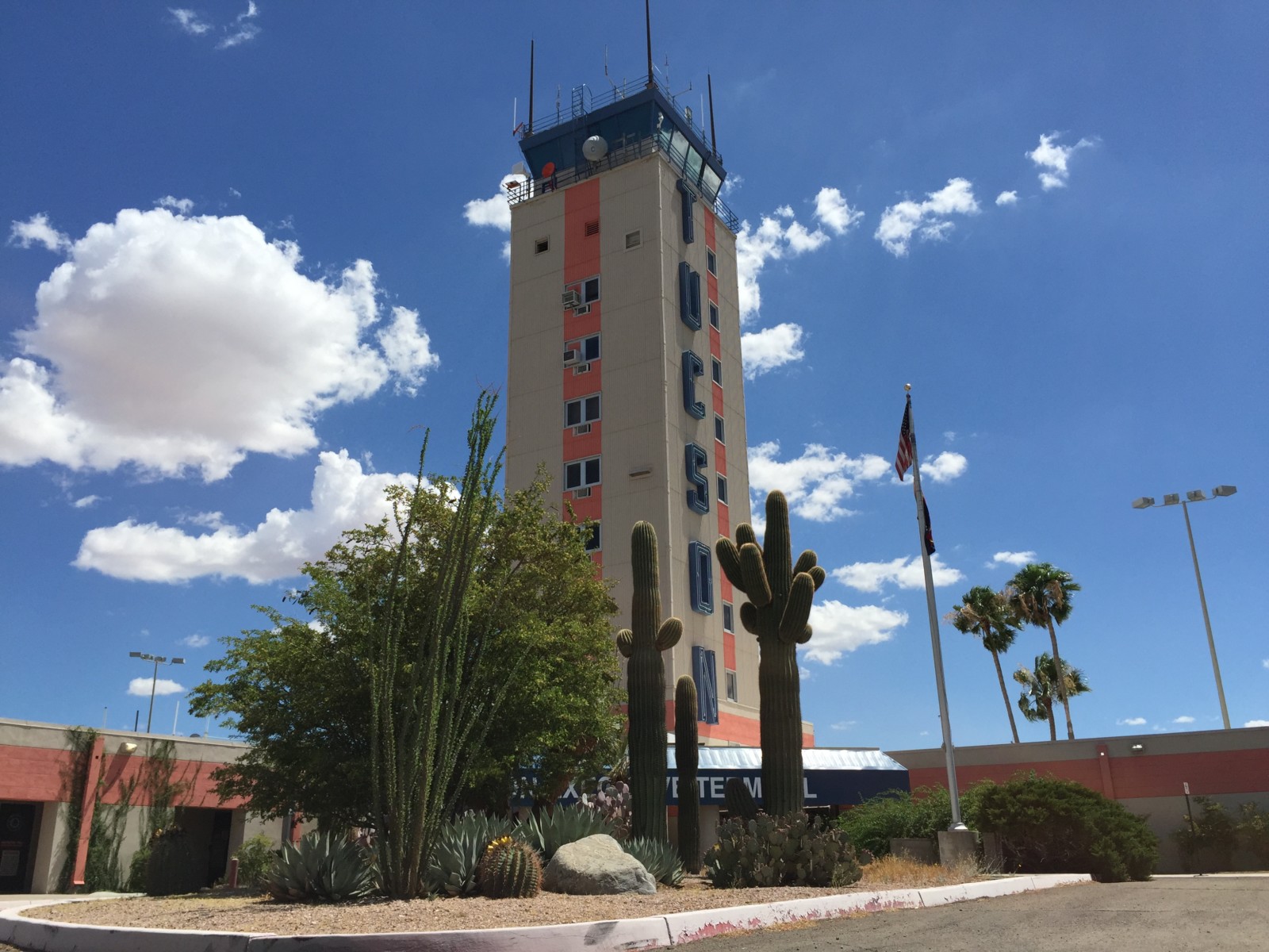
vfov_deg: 48.2
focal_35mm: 29
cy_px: 476
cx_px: 634
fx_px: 1063
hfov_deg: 61.7
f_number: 2.2
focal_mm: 4.15
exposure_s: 1/3968
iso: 32
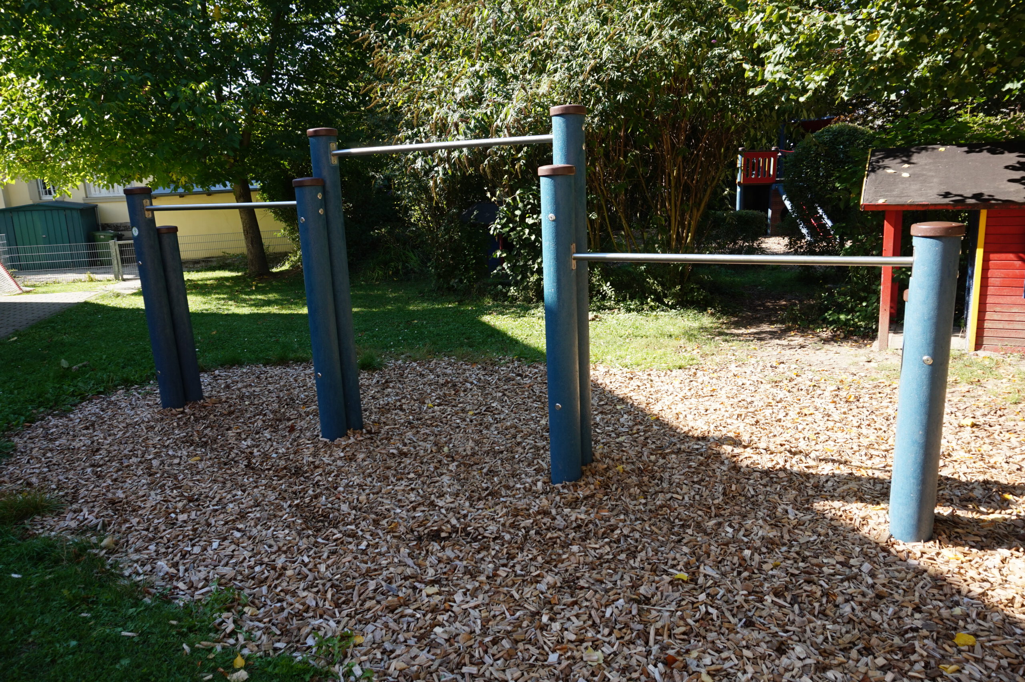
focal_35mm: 24
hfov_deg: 73.8
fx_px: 683
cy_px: 341
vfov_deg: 53.1
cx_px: 512
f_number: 7.1
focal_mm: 16
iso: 100
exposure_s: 1/80
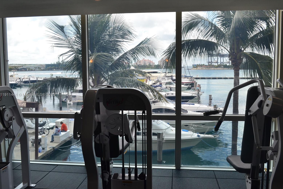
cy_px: 95
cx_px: 143
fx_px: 267
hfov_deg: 55.8
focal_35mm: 34
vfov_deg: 38.9
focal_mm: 22
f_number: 9
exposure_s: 1/100
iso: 400
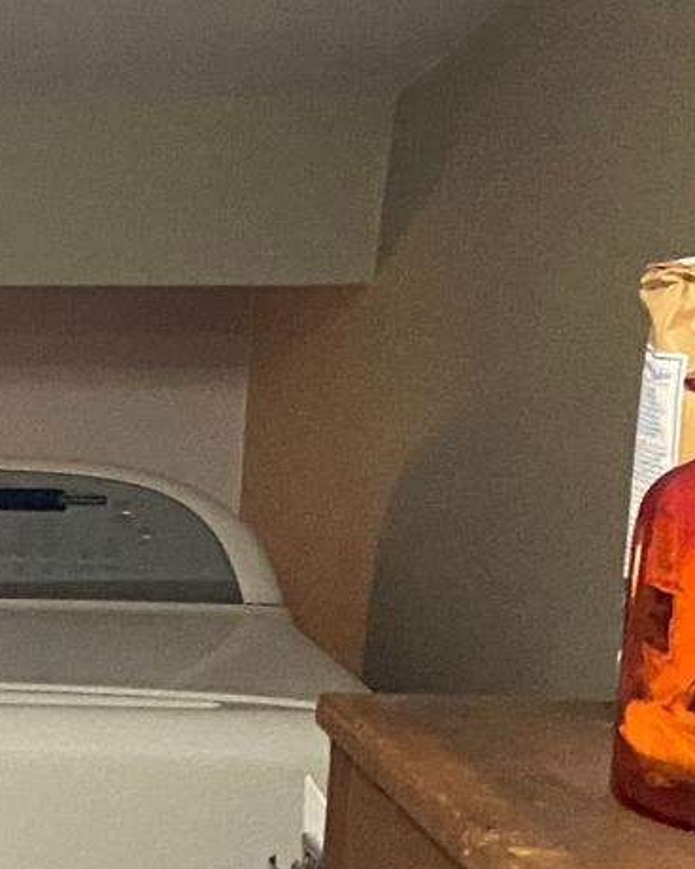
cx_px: -754
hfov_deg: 12.0
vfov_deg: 17.0
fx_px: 2905
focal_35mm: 113
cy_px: 601
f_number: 1.8
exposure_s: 1/30
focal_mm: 4.25
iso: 500
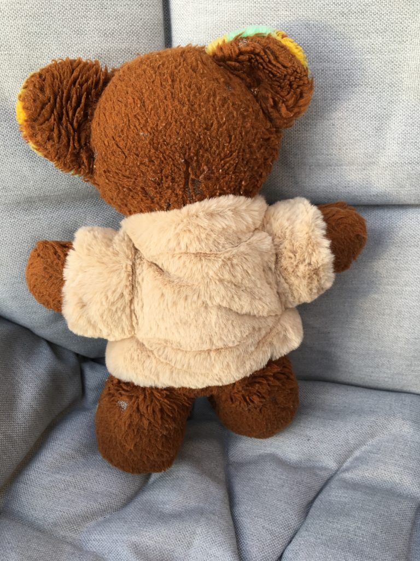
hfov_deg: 48.2
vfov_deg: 61.7
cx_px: 210
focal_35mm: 29
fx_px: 469
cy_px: 280
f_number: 2.2
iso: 25
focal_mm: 4.15
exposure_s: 1/166
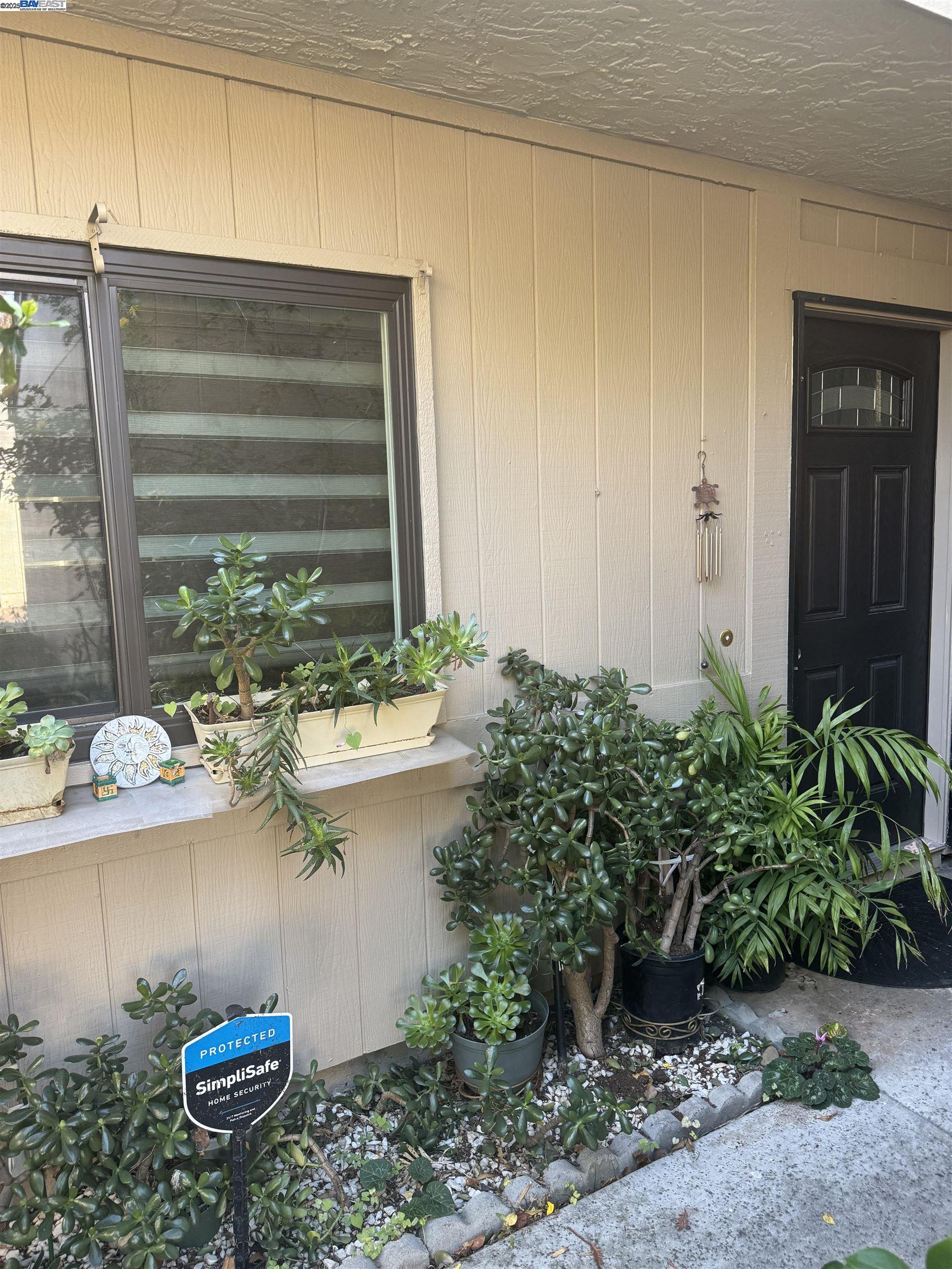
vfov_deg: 71.6
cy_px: 634
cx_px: 476
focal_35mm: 24
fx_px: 880
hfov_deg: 56.8
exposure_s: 1/121
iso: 200
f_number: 1.78
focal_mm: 6.76
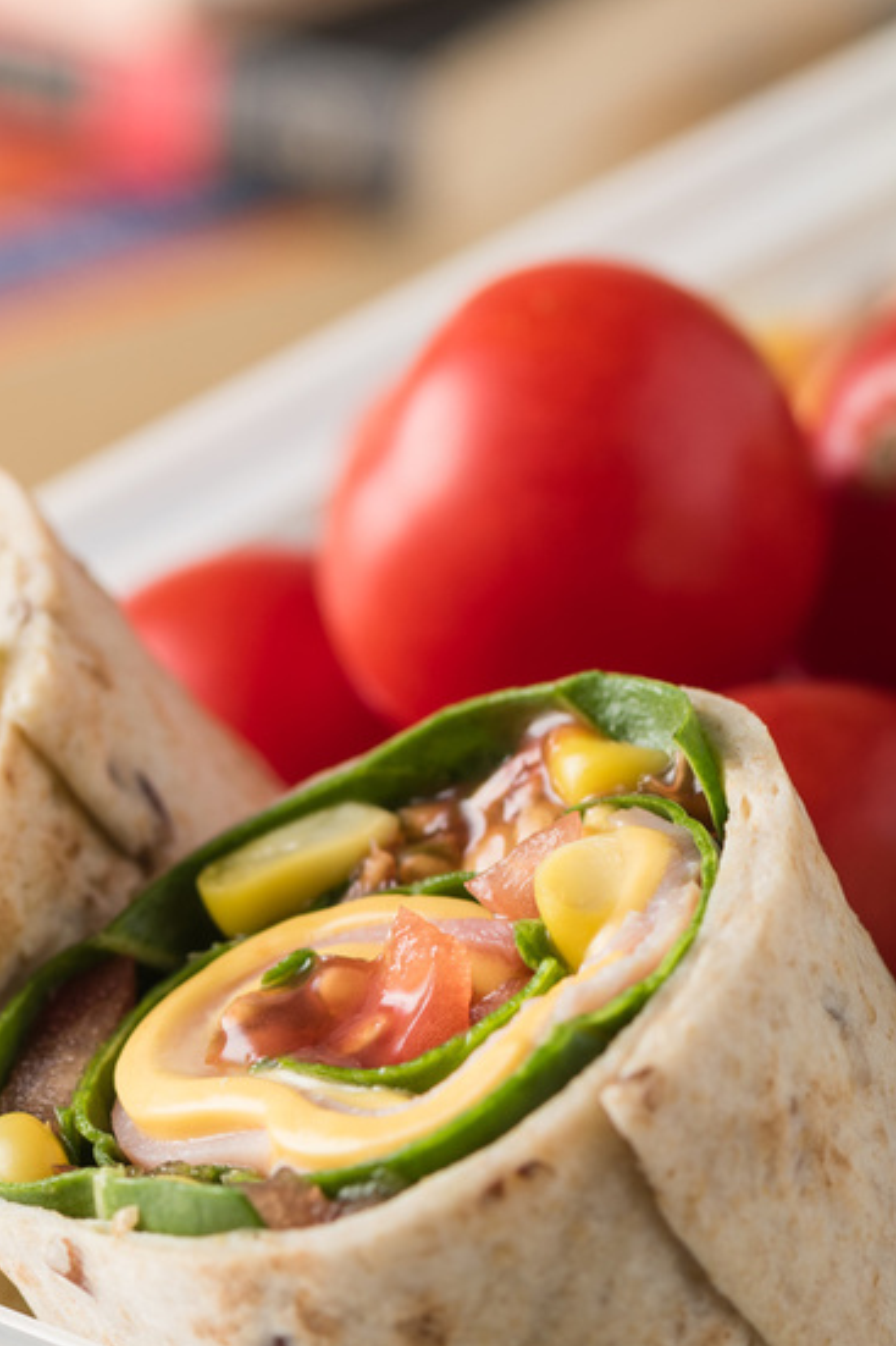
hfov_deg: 5.6
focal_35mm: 244
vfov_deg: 8.4
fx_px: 9114
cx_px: 454
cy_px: 791
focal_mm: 105
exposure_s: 1/125
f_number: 8
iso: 100
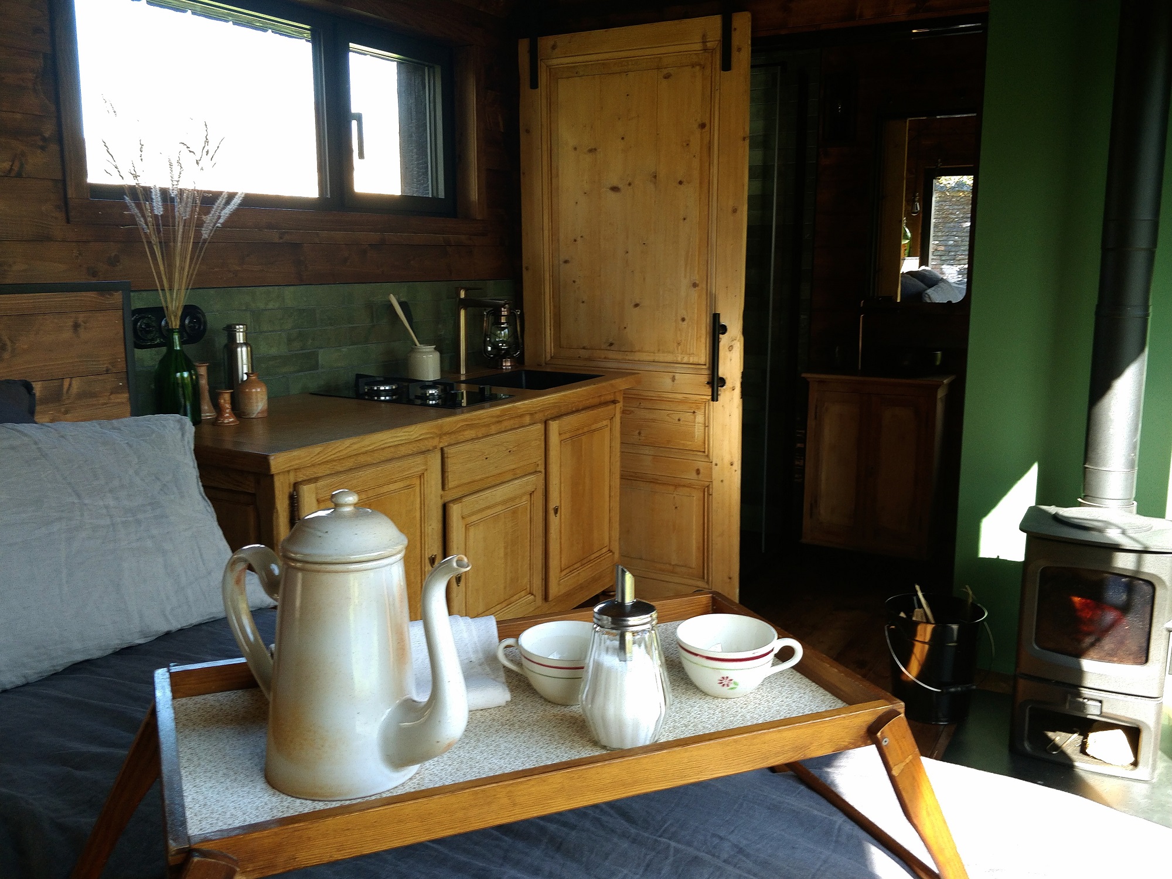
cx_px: 586
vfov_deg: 56.8
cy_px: 440
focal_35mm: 24
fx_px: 813
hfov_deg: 71.6
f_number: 1.7
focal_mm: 4.1
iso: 125
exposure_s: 1/33
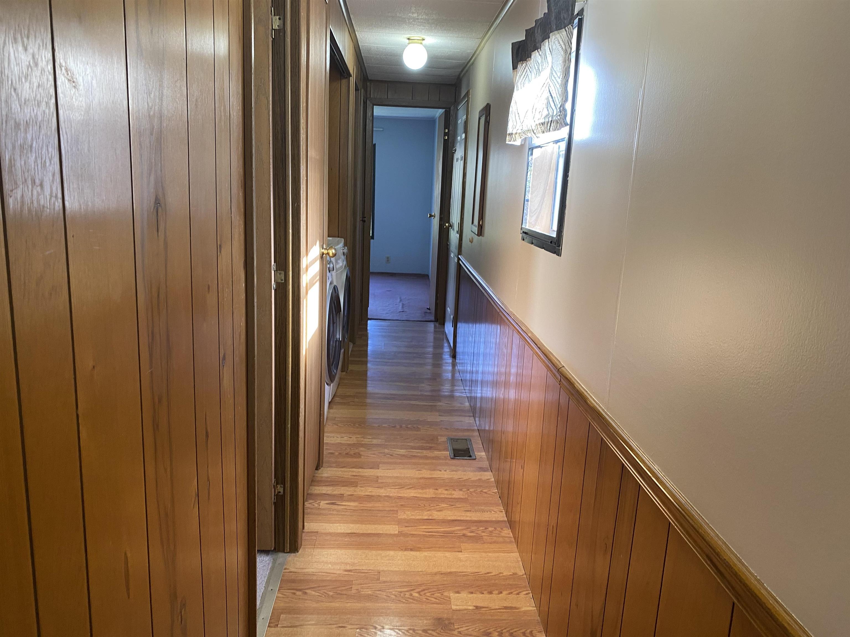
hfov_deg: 67.3
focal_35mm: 26
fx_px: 638
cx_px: 425
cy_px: 318
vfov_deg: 53.1
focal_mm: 4.25
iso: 125
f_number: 1.8
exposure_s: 1/60
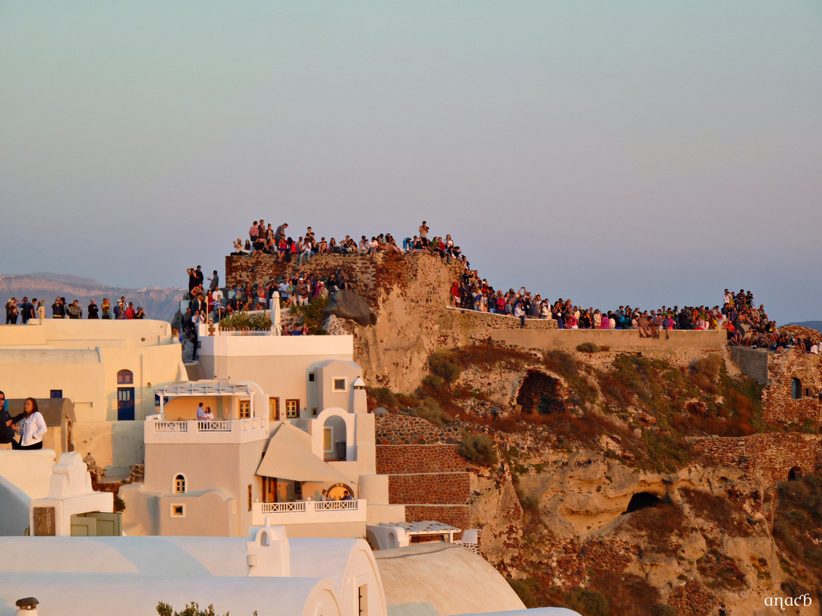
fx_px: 3063
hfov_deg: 15.3
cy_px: 308
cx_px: 411
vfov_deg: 11.5
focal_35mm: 129
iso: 80
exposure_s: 1/100
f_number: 3.6
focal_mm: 23
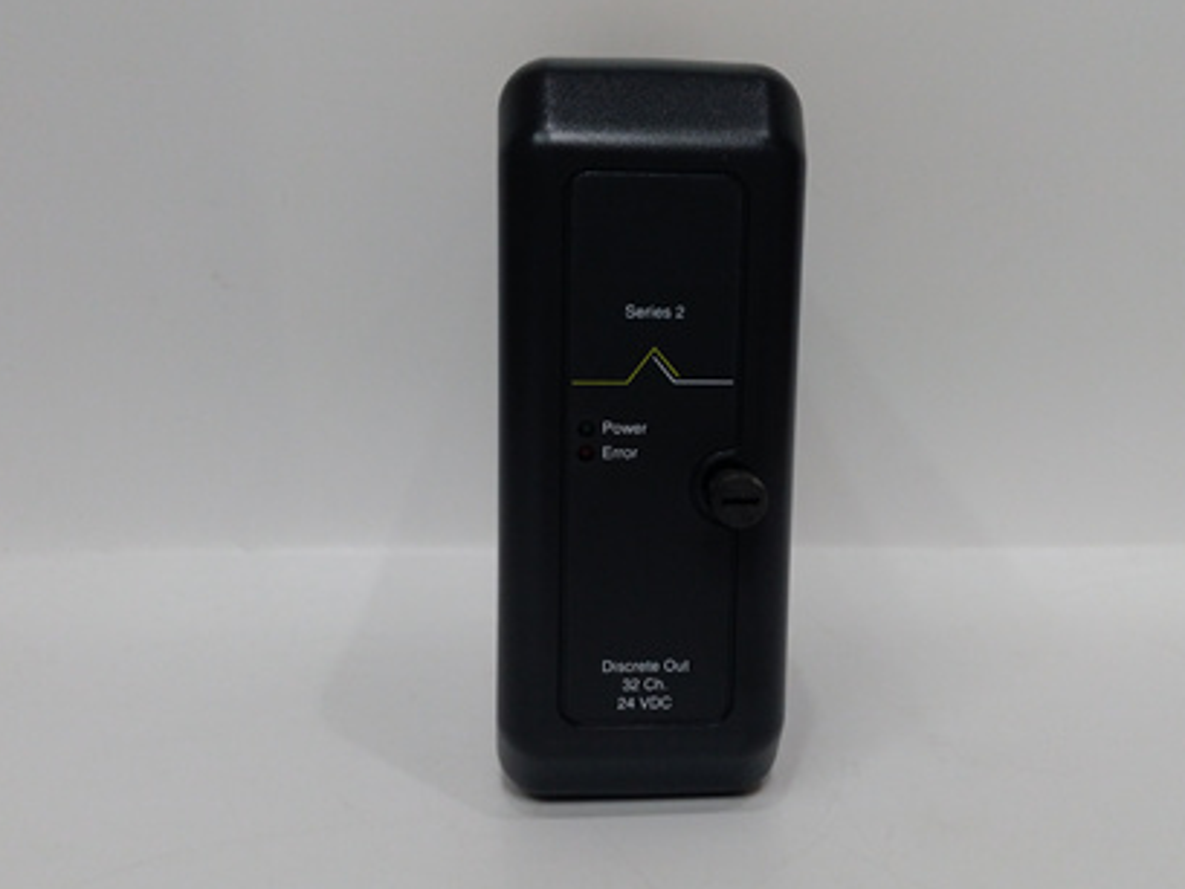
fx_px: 1130
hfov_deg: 55.2
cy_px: 418
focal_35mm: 33
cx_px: 655
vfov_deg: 42.9
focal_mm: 3.79
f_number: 2
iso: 199
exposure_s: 1/33
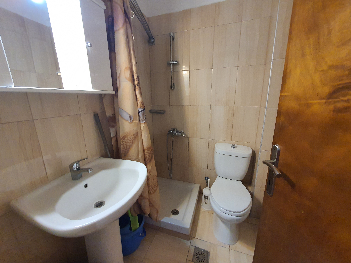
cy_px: 132
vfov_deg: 89.9
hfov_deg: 106.2
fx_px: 132
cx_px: 176
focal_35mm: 13
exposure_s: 1/50
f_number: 2.2
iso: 320
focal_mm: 1.8
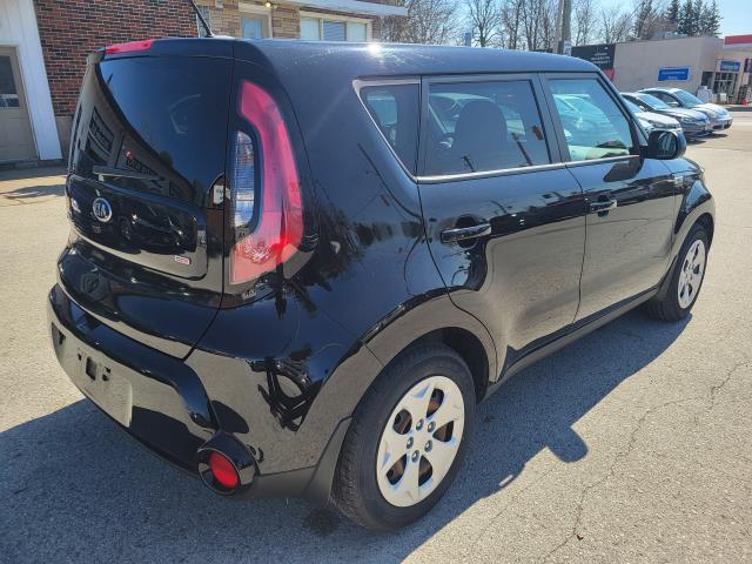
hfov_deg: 67.3
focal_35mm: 26
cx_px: 376
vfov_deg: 53.1
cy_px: 282
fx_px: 565
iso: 40
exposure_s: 1/1139
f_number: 1.8
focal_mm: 5.4
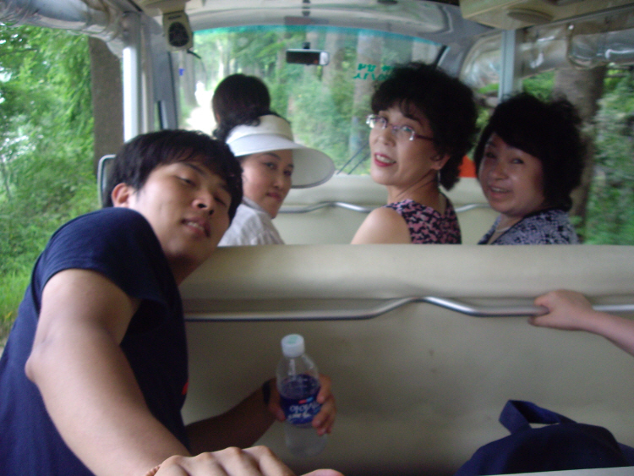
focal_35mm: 38
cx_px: 317
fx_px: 696
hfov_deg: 49.0
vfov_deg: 37.7
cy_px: 238
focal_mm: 6.2
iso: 200
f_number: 2.7
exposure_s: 1/60
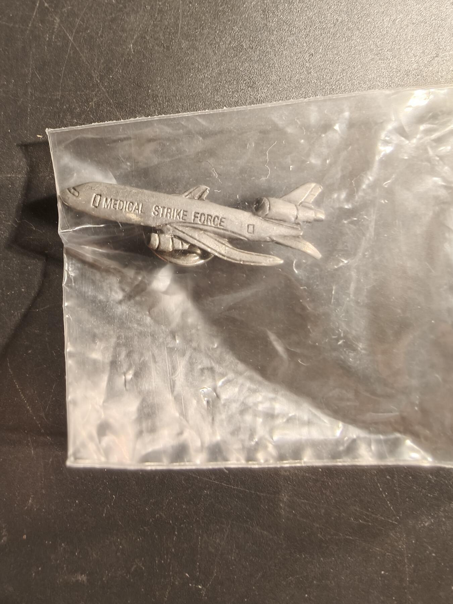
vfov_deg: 73.9
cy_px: 302
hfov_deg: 58.9
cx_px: 226
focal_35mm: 23
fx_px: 401
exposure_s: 1/54.4
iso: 160
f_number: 2
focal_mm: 2.32
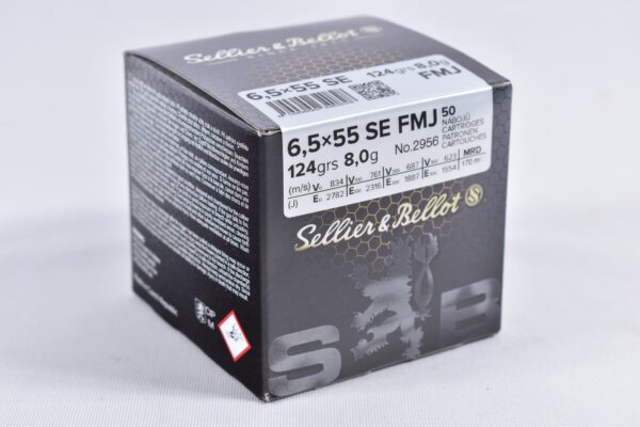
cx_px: 320
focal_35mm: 82
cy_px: 214
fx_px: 1467
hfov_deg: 24.6
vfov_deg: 16.6
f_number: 5.6
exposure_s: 1/50
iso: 640
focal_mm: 55
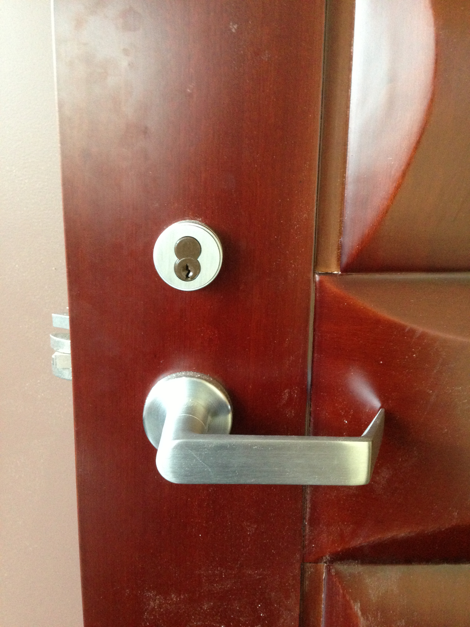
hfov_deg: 42.9
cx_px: 235
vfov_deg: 55.4
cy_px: 314
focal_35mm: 33
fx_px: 597
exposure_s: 1/17
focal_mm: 4.13
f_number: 2.4
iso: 400
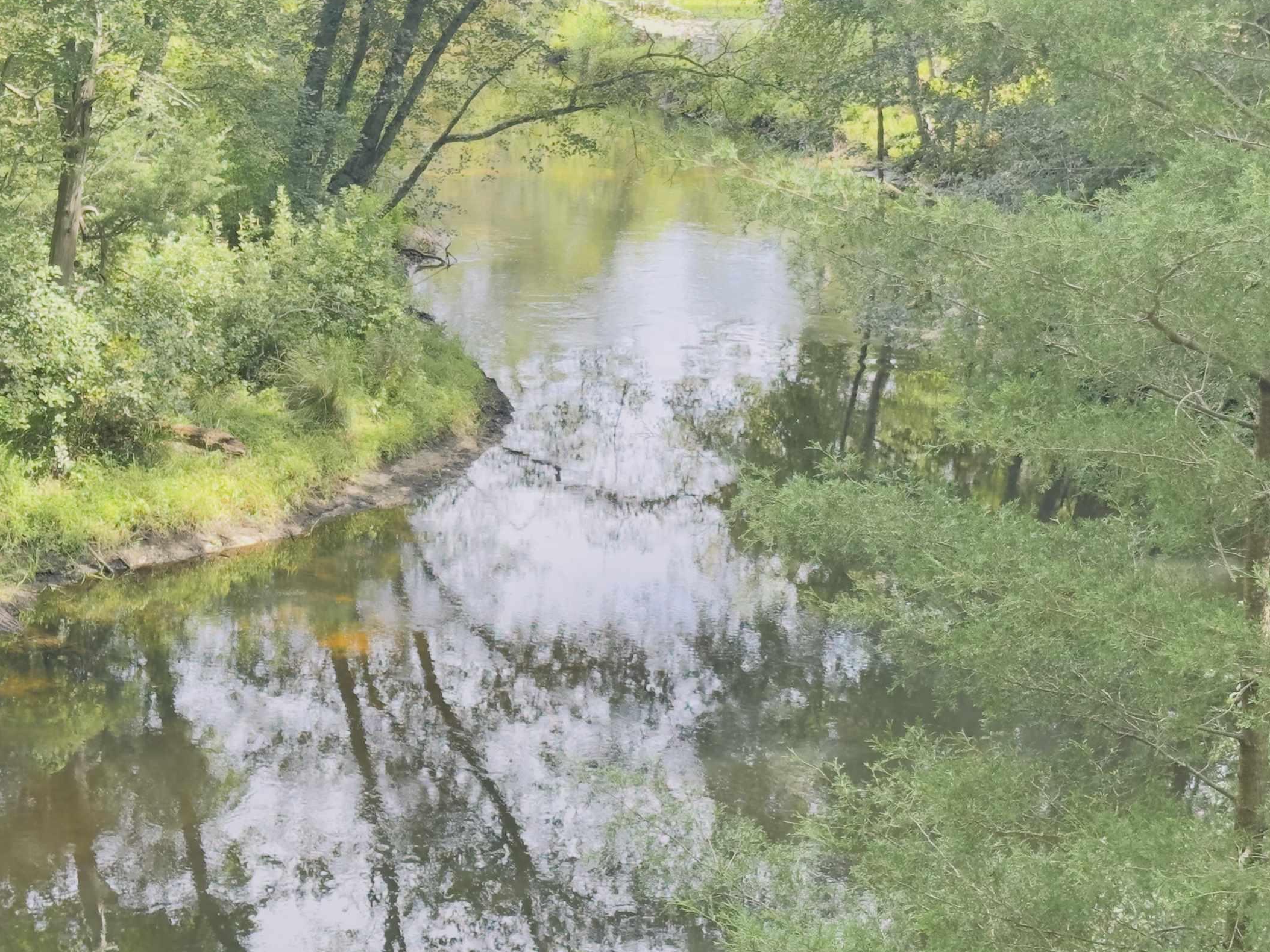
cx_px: 549
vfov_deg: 21.0
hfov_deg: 27.7
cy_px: 428
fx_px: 2568
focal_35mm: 70
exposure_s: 1/369
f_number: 1.78
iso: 64
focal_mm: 6.86
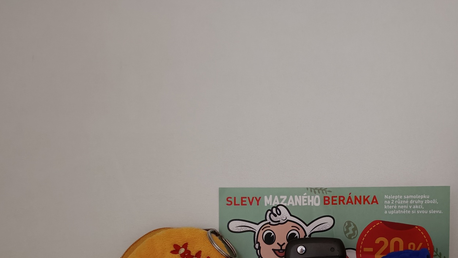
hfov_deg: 49.6
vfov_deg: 28.7
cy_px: 224
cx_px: 304
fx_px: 486
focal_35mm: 40
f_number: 1.65
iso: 6793
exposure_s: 1/20
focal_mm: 6.14
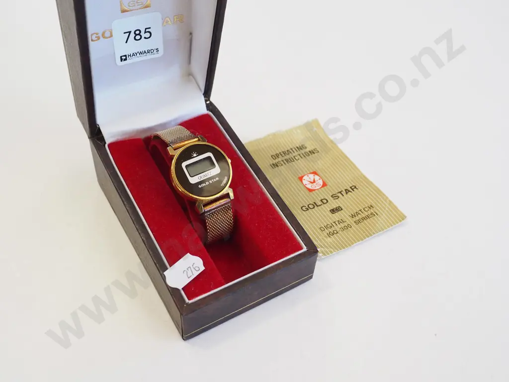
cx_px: 254
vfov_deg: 37.7
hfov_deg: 49.0
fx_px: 559
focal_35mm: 38
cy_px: 191
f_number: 5.6
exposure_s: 1/160
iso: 1600
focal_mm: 19
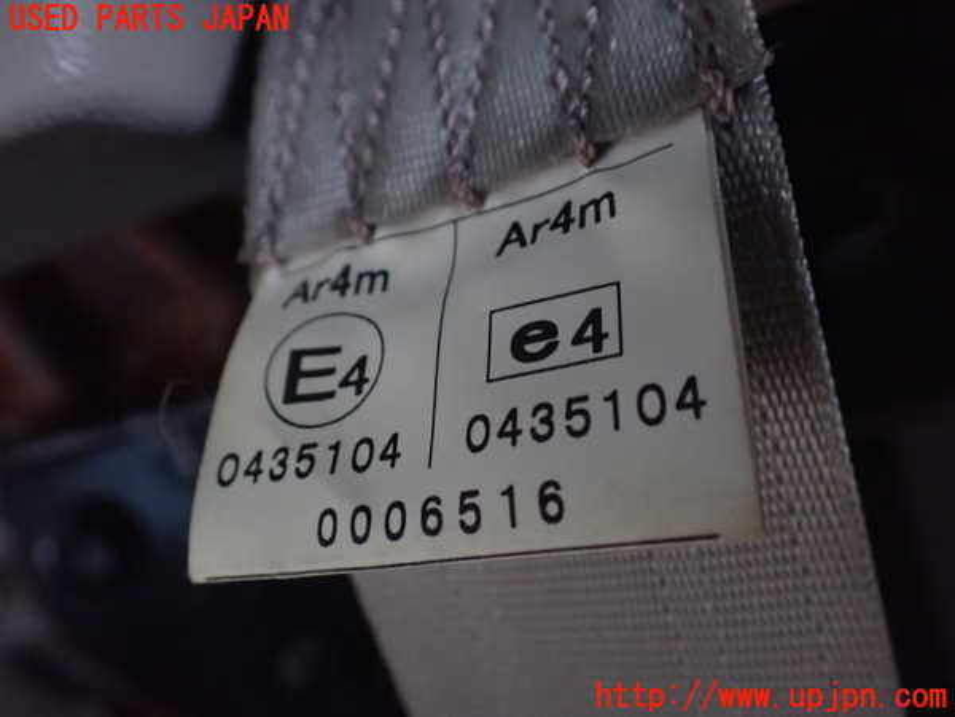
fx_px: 828
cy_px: 358
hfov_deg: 60.0
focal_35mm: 30
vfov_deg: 46.8
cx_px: 478
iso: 1250
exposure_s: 1/30
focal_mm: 5.4
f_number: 2.3
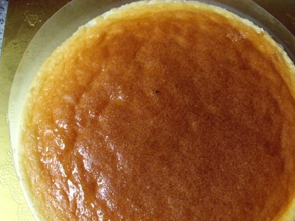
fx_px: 443
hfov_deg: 36.8
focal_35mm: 52
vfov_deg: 28.0
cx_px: 167
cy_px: 134
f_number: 2.7
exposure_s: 1/30
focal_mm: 6.2
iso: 200
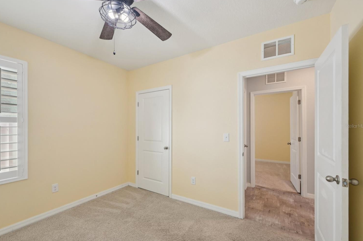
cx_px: 173
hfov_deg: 100.4
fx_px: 151
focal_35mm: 15
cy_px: 126
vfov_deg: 77.1
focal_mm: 14
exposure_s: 1/30
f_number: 8
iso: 400
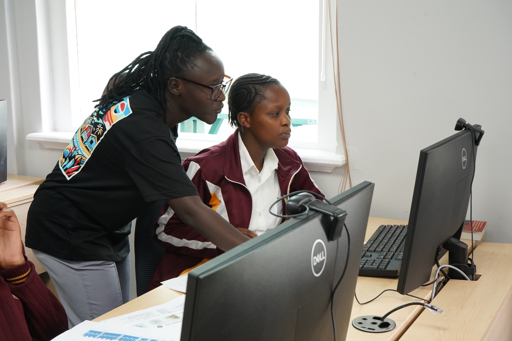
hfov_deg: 41.1
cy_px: 170
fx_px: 683
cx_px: 256
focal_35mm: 48
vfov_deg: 28.1
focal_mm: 48
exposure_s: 1/60
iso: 3200
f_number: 11
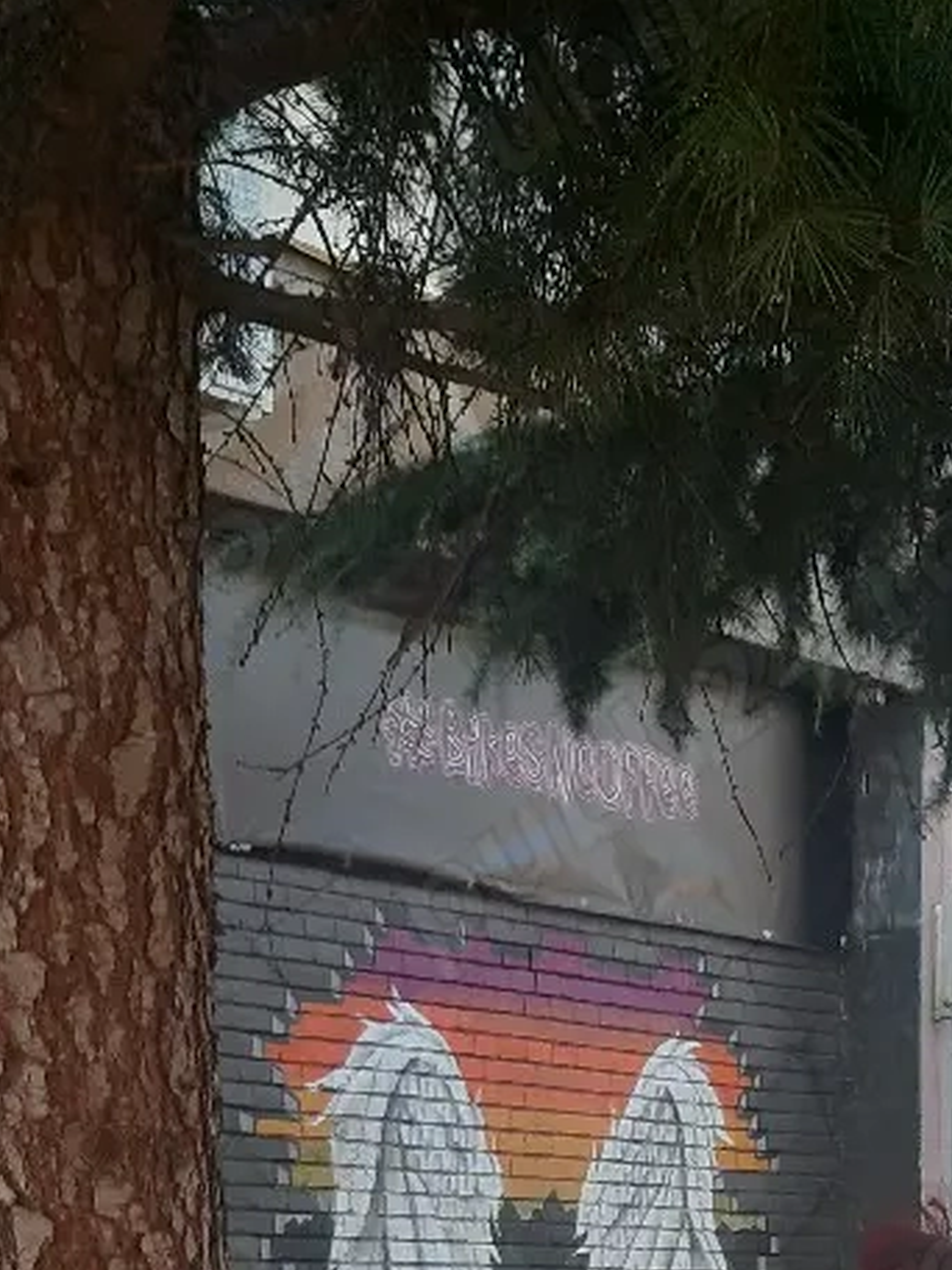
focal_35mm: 79
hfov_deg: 18.3
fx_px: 2897
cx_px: 880
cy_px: 1561
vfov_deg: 22.6
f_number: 1.7
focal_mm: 3.93
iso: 50
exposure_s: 1/100
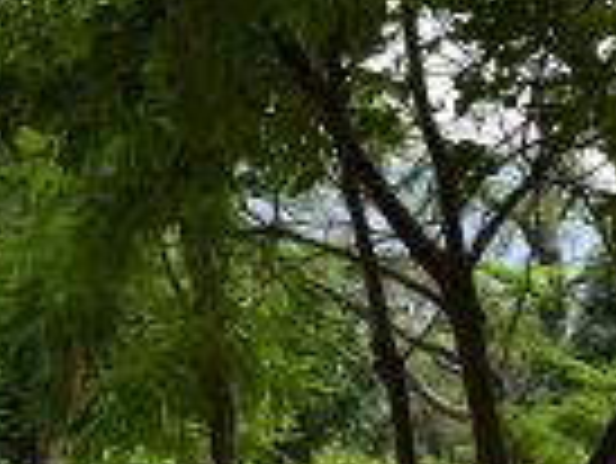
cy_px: 72
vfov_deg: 15.1
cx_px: -319
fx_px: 1728
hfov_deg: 18.0
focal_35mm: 97
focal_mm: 18
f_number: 8
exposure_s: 1/125
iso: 100
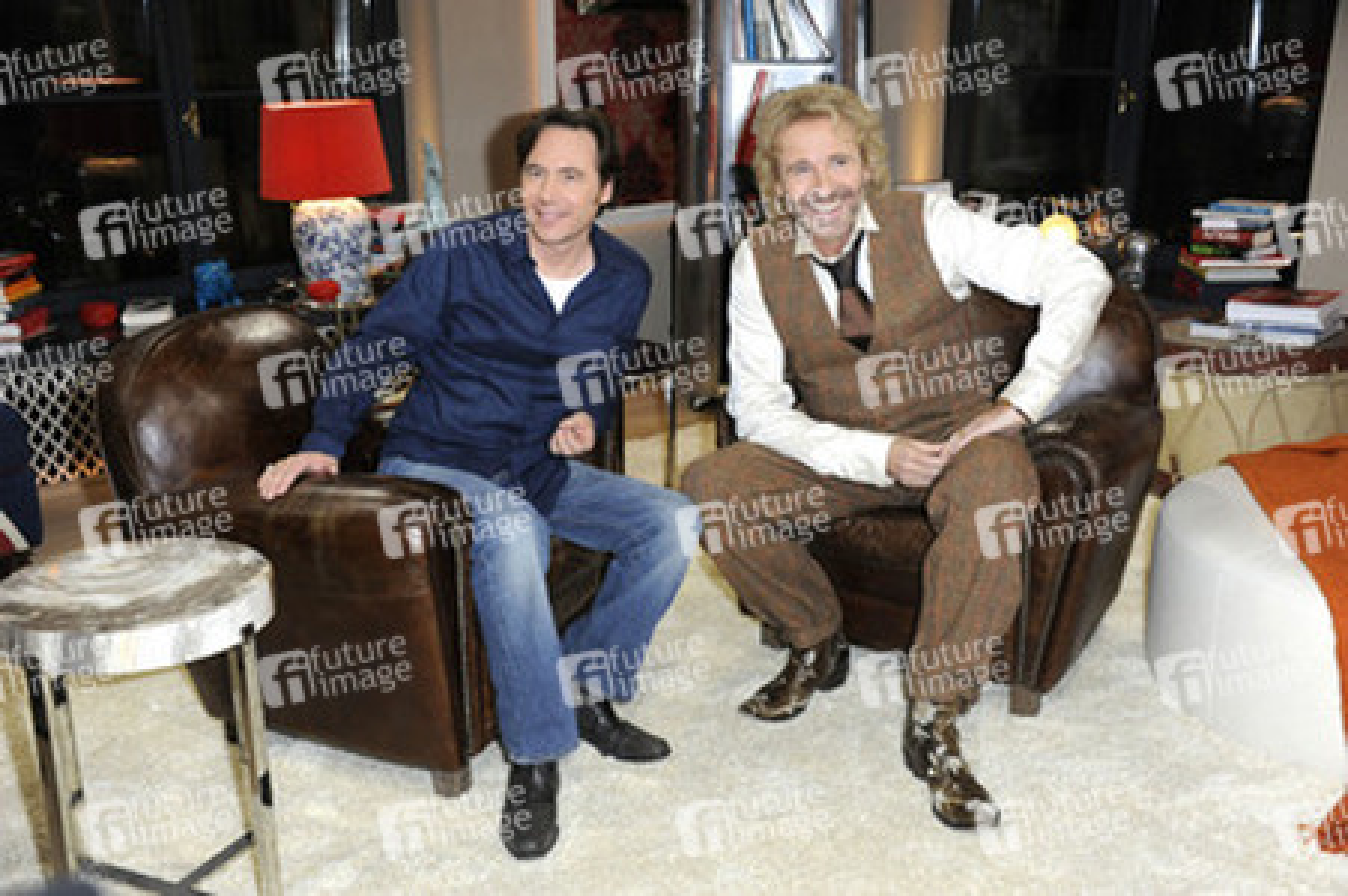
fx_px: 1497
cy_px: 448
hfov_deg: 48.5
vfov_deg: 33.4
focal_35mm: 40
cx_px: 674
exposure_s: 1/160
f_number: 5.6
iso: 2500
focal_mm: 40
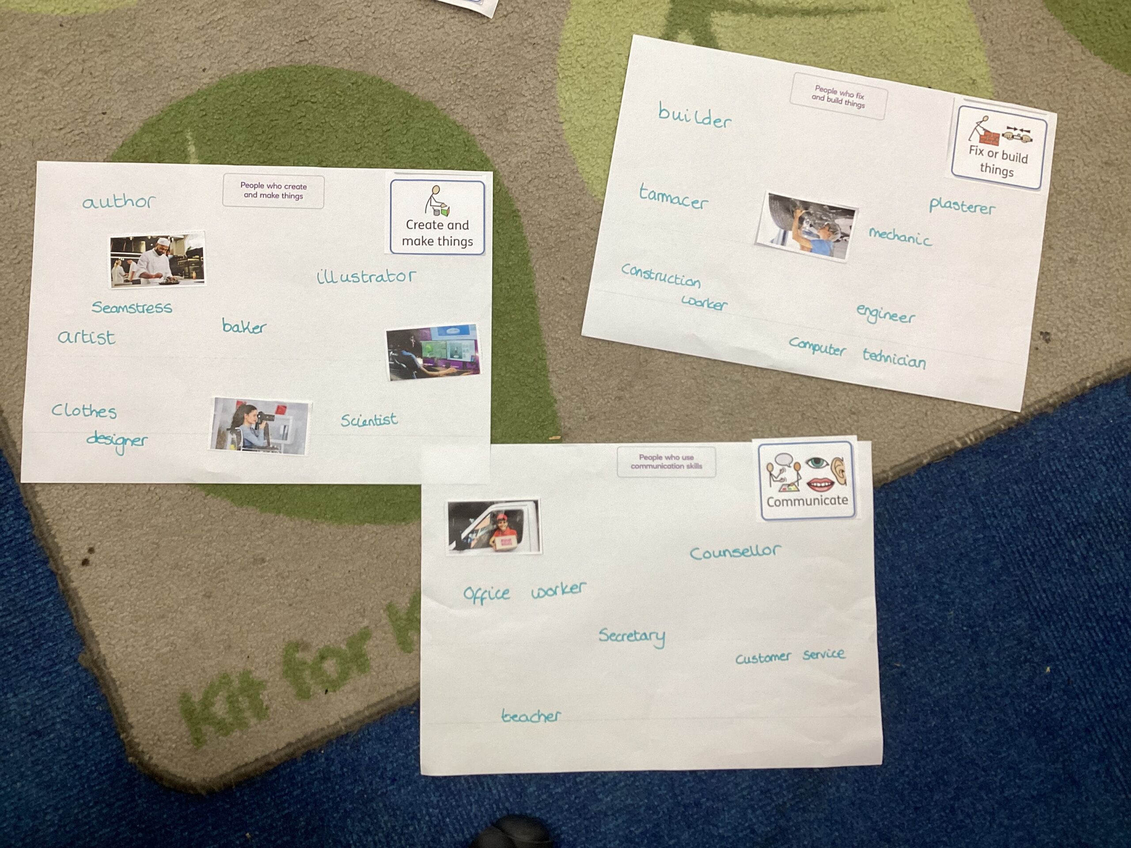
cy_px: 424
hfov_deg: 58.4
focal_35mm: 31
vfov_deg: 45.4
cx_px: 566
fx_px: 1013
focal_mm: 3.3
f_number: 2.4
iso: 80
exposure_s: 1/50
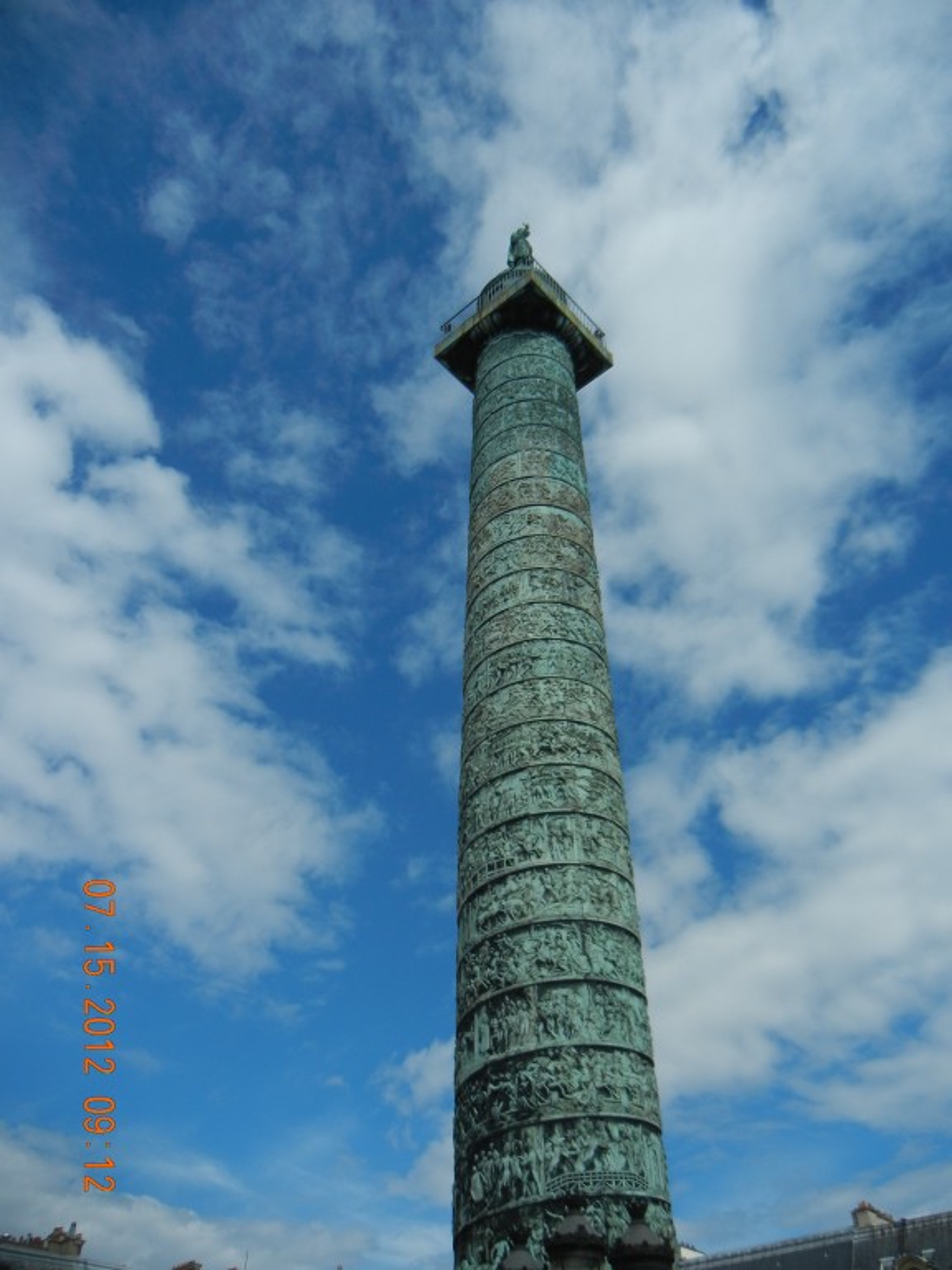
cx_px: 476
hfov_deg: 46.8
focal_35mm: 30
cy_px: 635
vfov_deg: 60.0
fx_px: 1100
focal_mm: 5.4
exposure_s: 1/872
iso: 160
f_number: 7
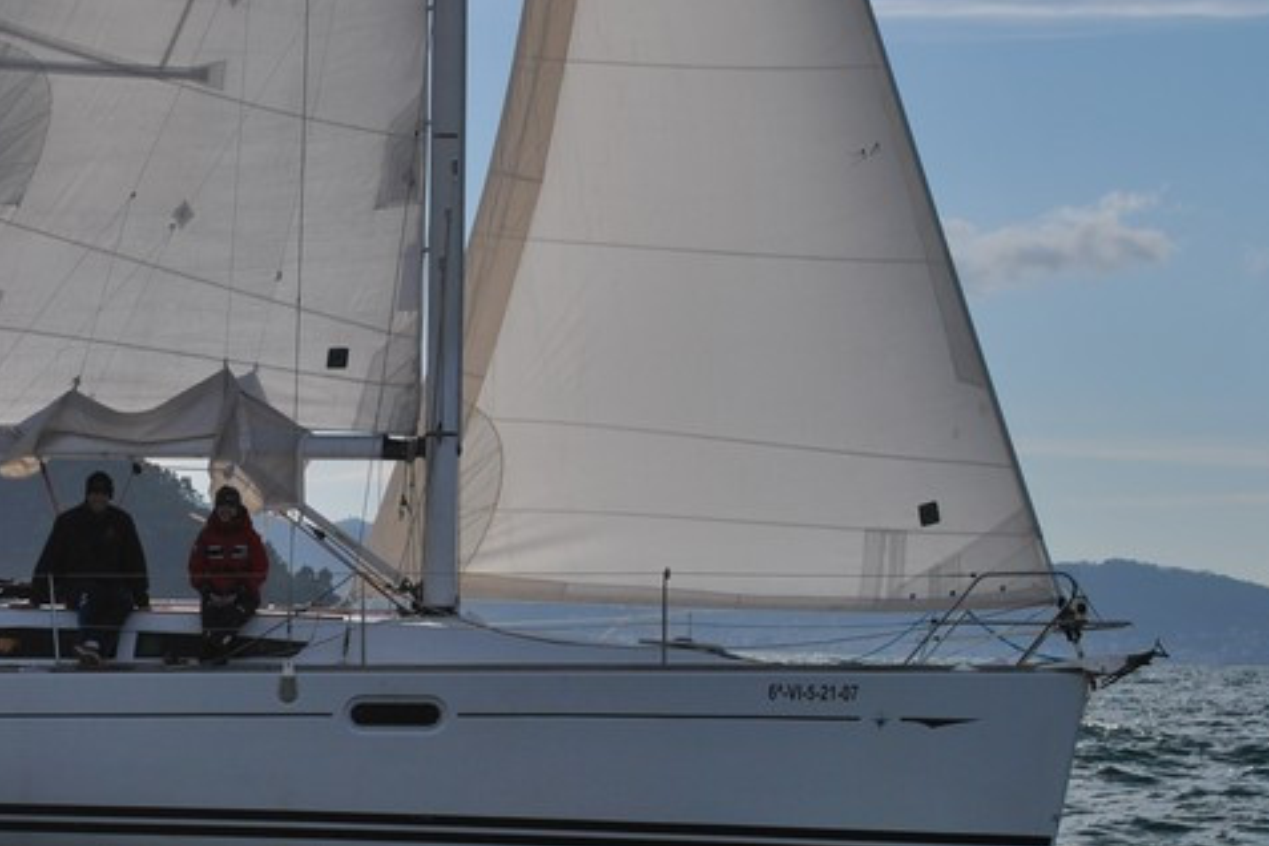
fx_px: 3771
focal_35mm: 107
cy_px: 450
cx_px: 370
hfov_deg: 19.0
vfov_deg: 12.8
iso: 100
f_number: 11
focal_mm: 38
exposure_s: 1/500
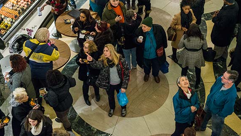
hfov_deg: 40.6
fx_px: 326
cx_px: 119
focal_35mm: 51
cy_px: 61
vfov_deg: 23.5
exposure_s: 1/250
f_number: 4.8
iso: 1250
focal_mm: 48
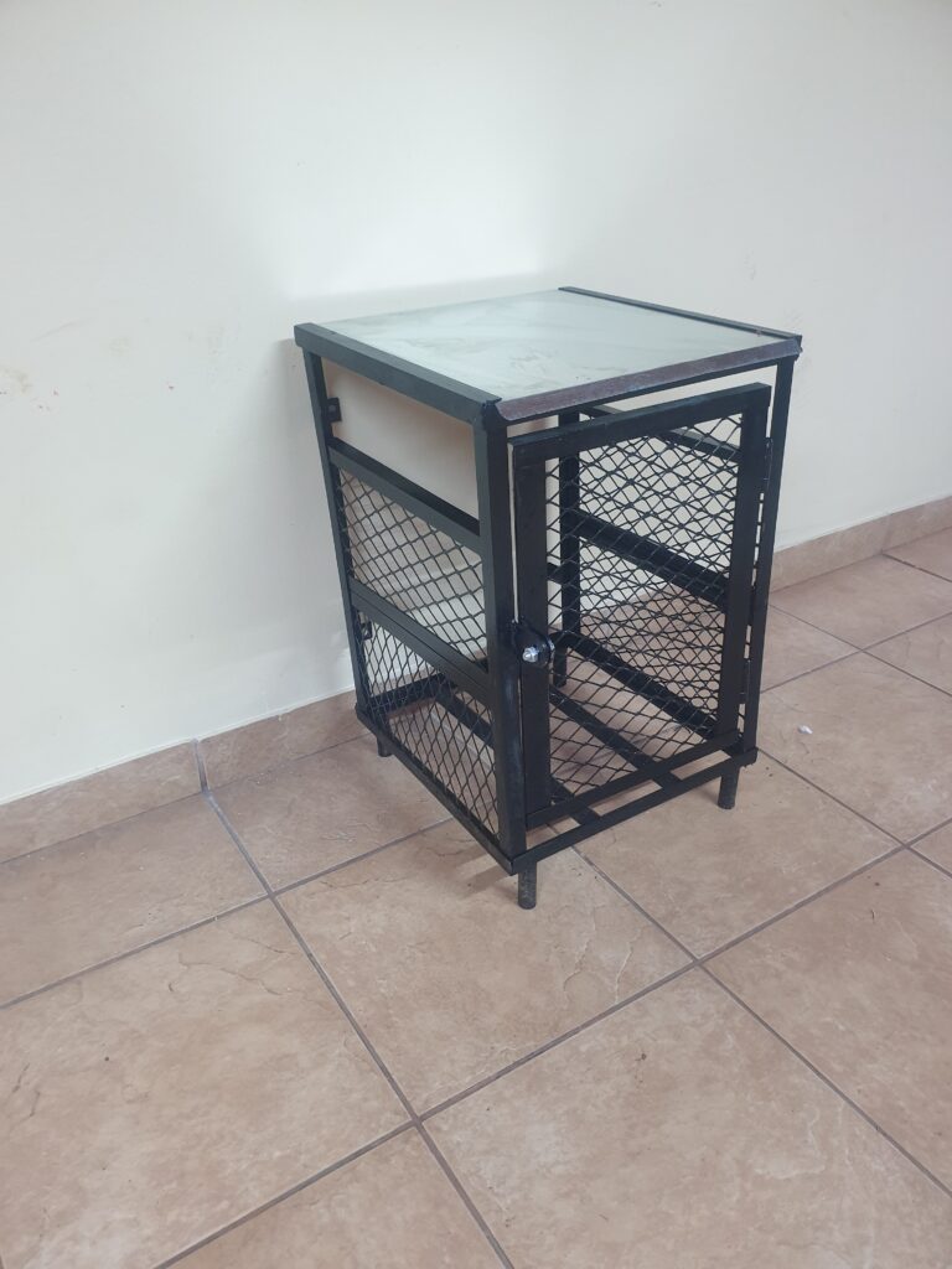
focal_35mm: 26
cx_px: 476
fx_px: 953
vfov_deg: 67.3
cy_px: 634
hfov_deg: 53.1
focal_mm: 4.3
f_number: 2.4
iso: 320
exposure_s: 1/25
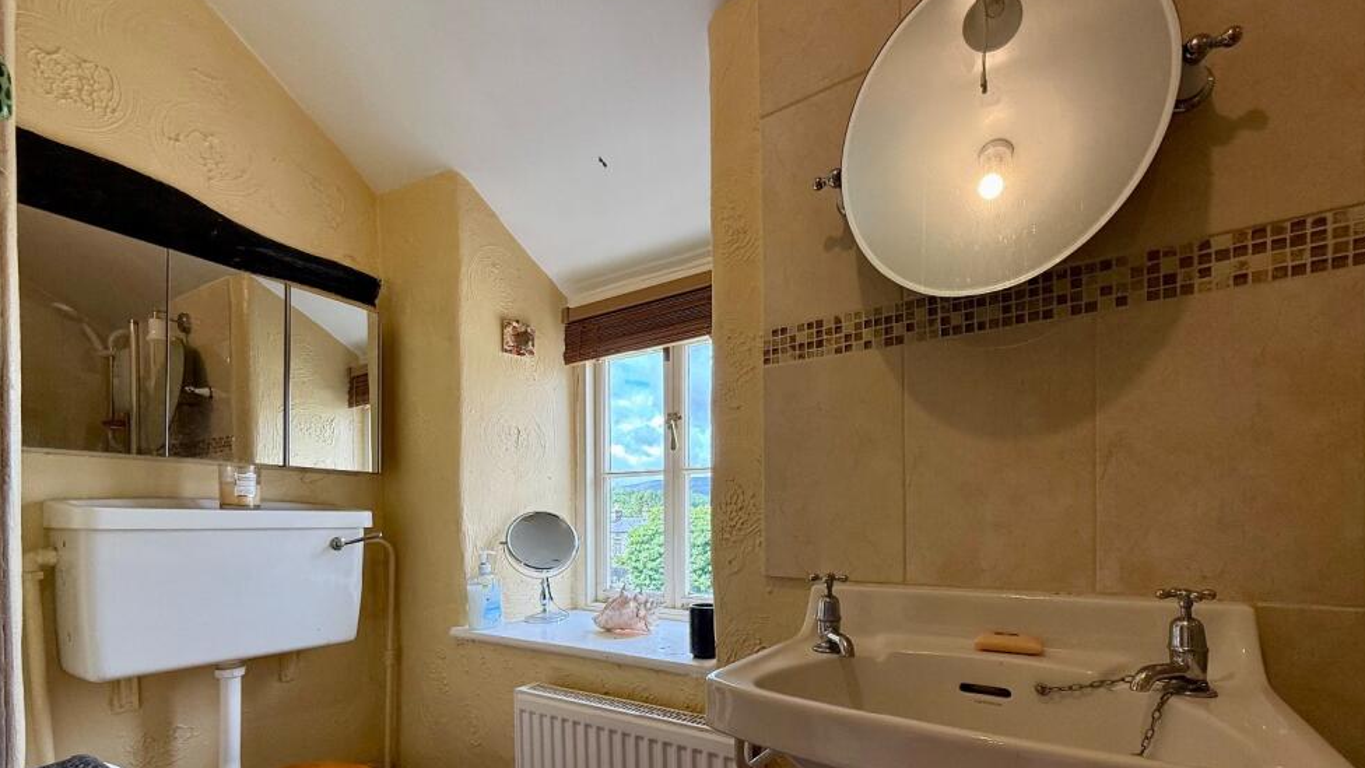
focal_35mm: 16
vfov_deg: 65.0
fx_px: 579
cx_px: 715
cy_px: 525
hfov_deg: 99.3
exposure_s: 1/157
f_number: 2.2
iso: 64
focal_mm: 2.22
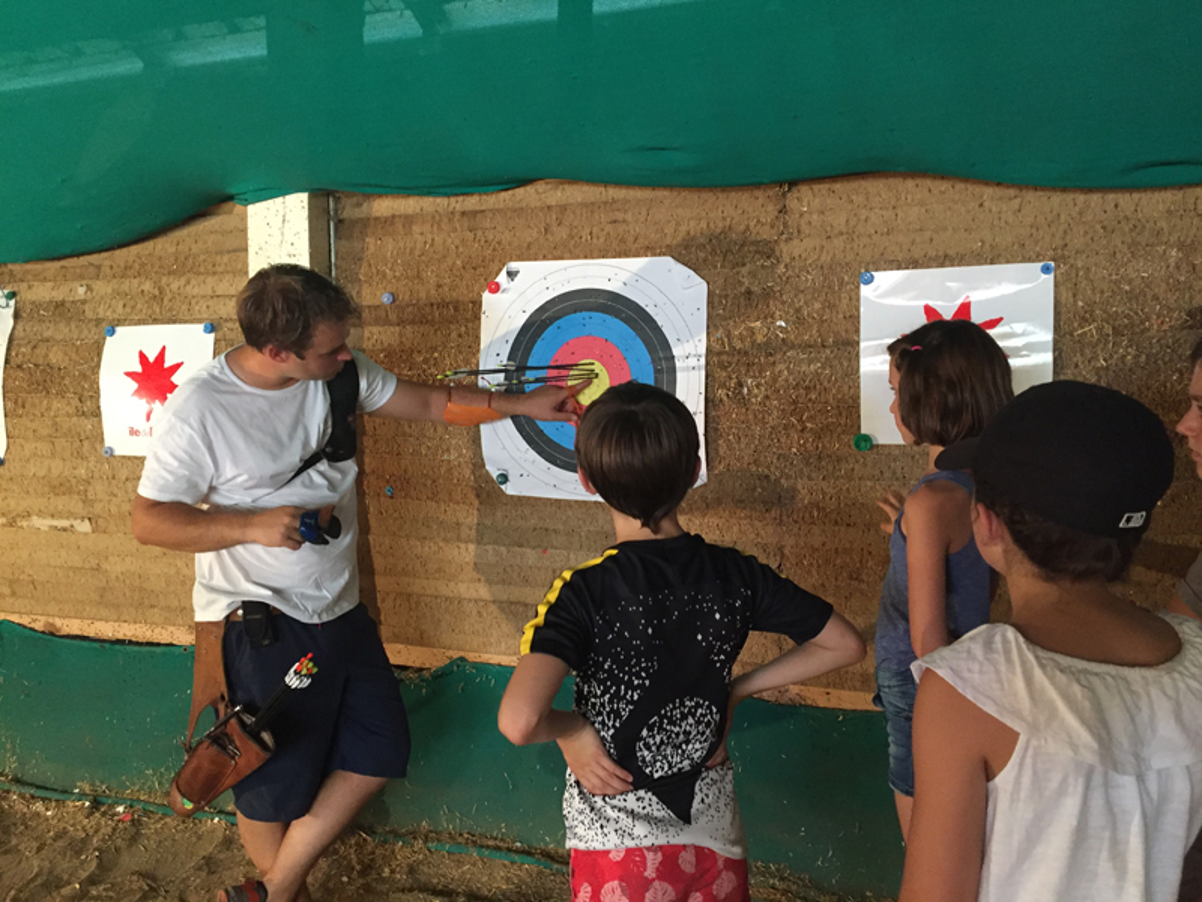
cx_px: 601
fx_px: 1007
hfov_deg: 61.7
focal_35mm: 29
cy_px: 451
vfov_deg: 48.2
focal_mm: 4.15
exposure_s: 1/25
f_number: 2.2
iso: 250
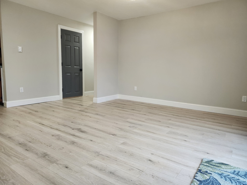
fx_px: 164
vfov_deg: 58.9
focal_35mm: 23
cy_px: 92
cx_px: 124
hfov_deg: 73.9
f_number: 1.8
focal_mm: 5.54
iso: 250
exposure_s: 1/120
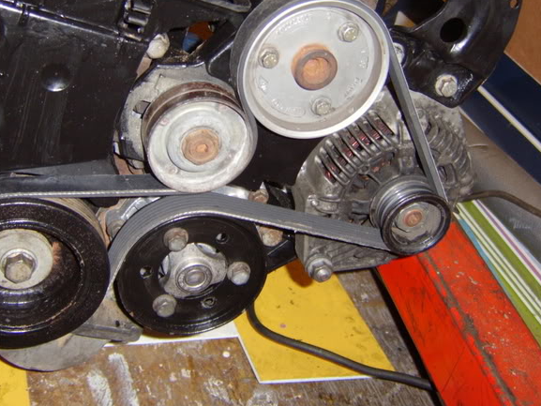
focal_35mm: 43
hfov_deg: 43.7
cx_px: 233
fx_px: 672
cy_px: 126
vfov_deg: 33.2
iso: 141
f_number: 2.7
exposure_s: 1/30
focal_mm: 8.13
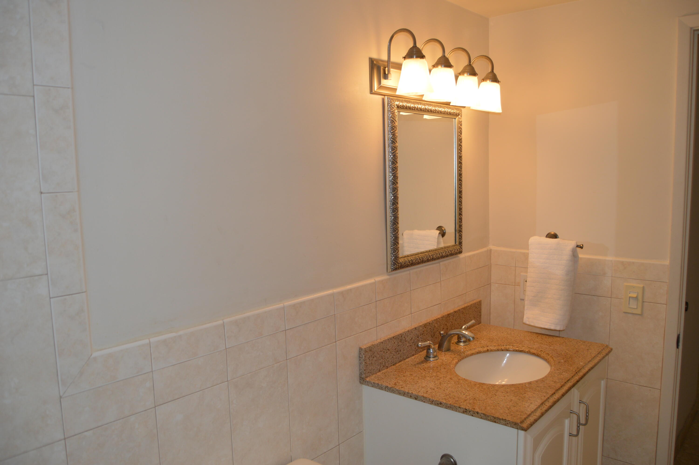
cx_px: 350
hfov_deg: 67.4
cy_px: 232
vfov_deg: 47.8
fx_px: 524
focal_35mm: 27
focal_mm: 18
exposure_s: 1/125
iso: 220
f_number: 4
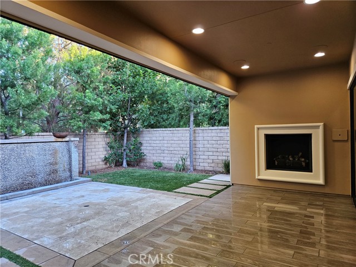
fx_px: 237
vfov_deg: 58.9
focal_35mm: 23
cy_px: 134
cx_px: 178
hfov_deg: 73.9
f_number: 1.8
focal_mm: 5.4
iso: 200
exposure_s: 1/120
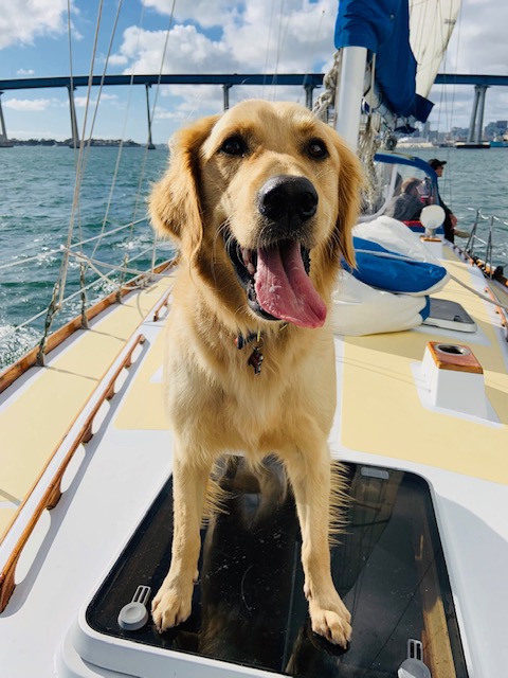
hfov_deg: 53.1
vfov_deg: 67.3
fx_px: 509
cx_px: 254
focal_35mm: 26
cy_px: 339
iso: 25
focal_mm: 4.25
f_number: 1.8
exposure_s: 1/4098
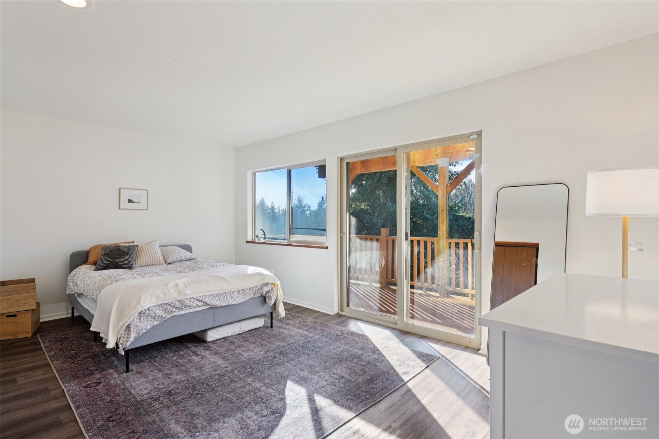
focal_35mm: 18
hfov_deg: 90.0
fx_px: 329
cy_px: 220
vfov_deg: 67.4
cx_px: 330
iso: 400
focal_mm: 18
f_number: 8
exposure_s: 1/45
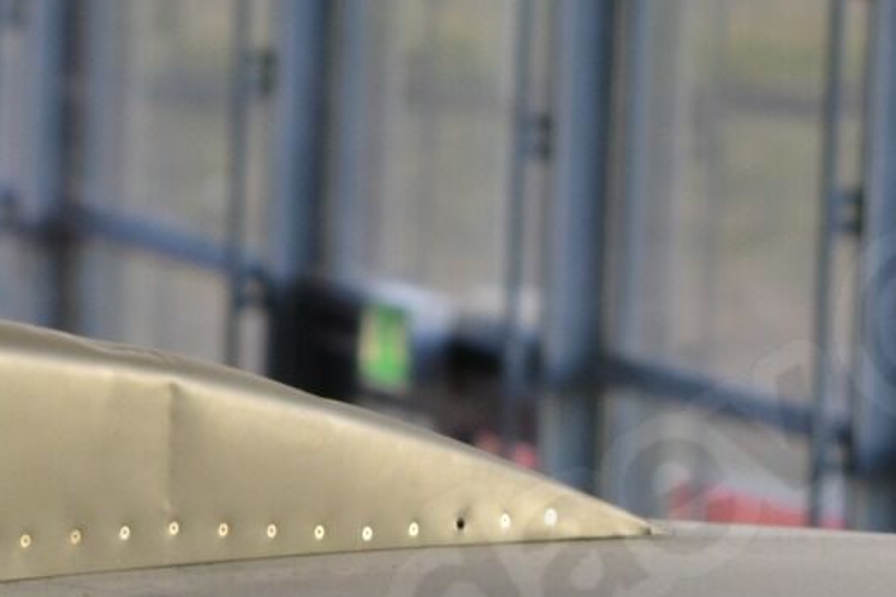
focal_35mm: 796
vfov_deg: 1.7
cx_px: 21
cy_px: 856
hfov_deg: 2.6
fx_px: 19803
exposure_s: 1/160
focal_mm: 135
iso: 400
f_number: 4.8
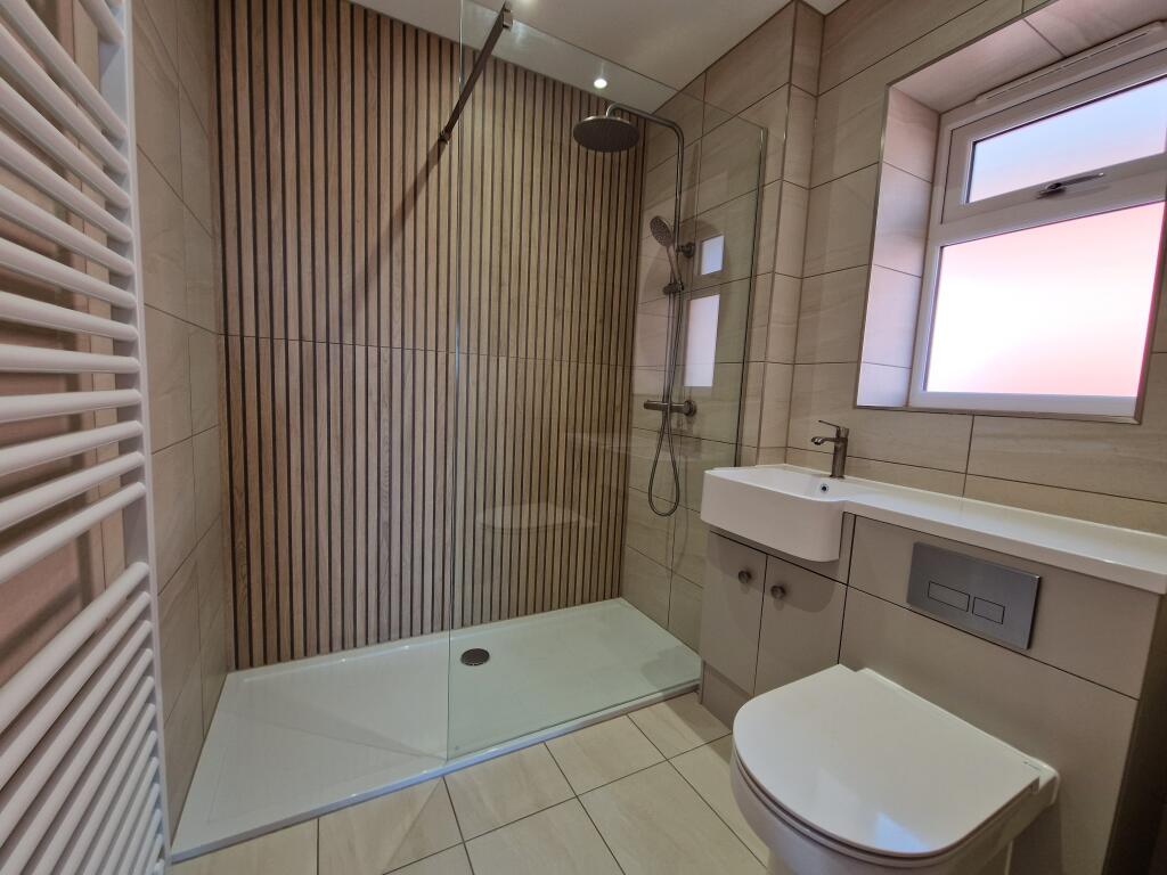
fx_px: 438
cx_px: 584
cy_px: 438
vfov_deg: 89.9
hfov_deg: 106.2
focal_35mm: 13
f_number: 2.2
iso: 64
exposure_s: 1/50
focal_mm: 2.2
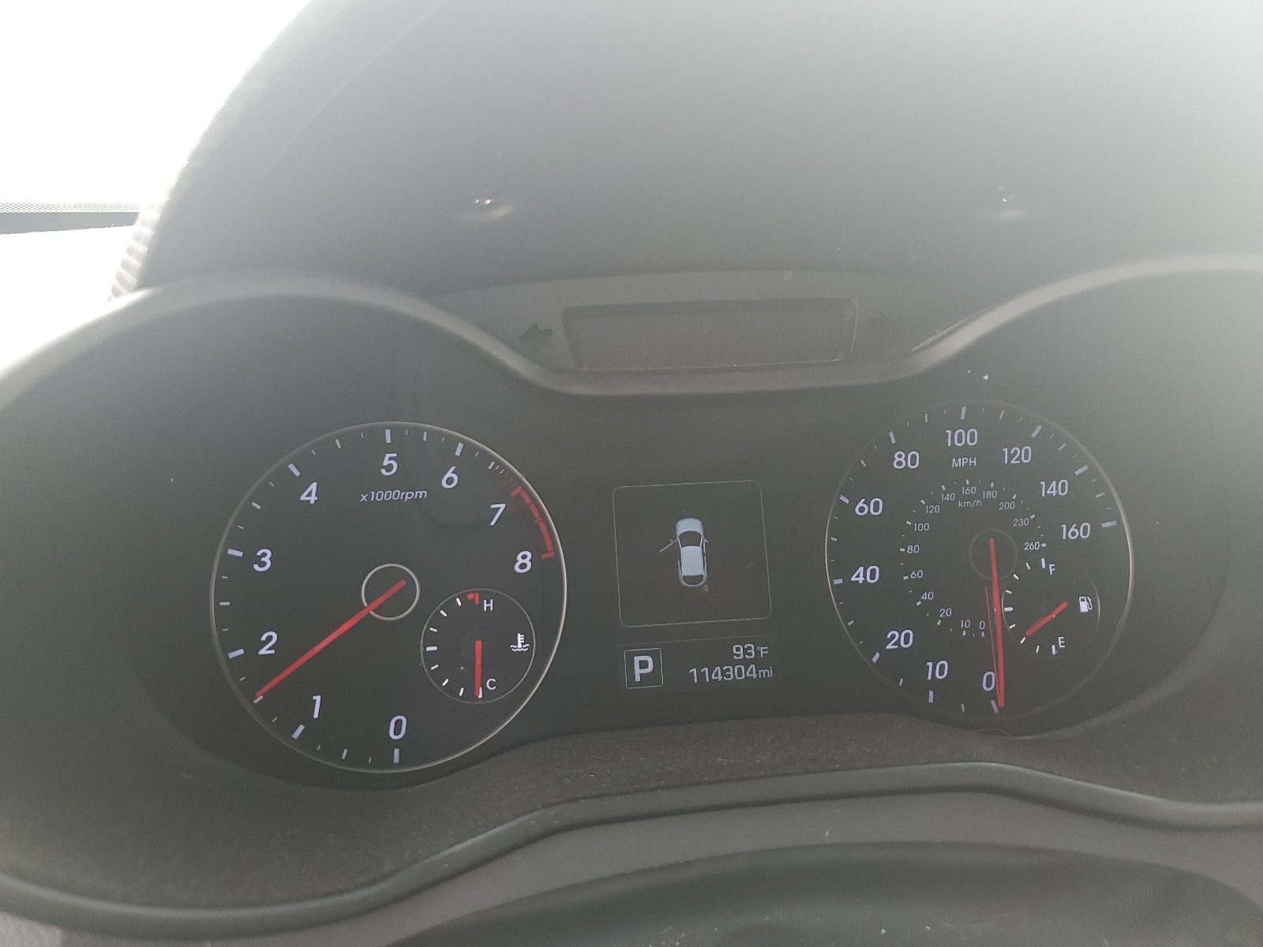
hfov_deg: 67.3
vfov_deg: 53.1
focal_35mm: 26
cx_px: 632
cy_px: 474
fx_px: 949
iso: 50
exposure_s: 1/164
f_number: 1.5
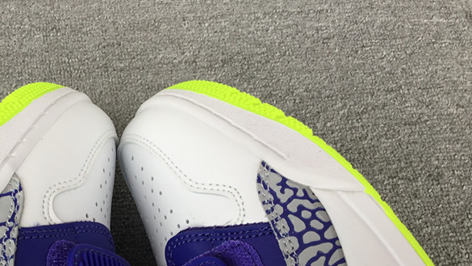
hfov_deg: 38.8
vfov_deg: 22.6
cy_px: 232
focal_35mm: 52
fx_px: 651
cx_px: 119
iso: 32
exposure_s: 1/60
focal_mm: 3.3
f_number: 2.4
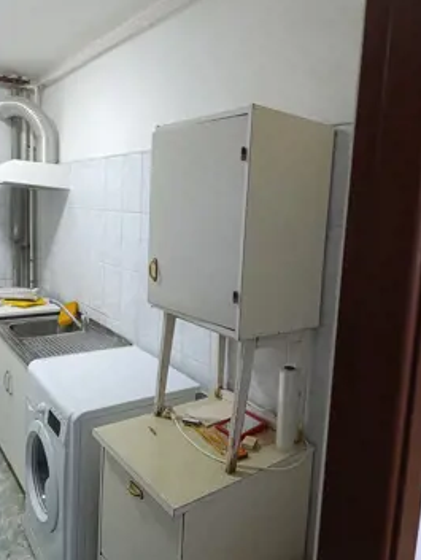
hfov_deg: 53.1
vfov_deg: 67.2
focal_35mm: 26
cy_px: 266
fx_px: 421
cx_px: 230
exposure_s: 1/33.3
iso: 1250
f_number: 1.6
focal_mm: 6.14
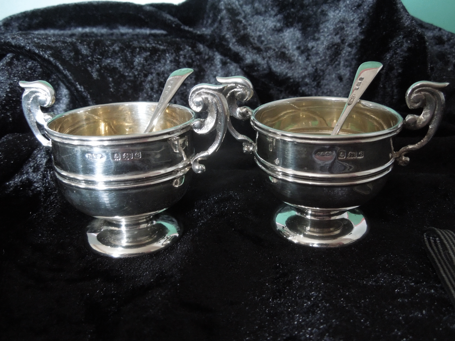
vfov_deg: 40.7
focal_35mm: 35
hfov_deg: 52.6
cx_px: 228
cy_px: 170
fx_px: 460
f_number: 3.7
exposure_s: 1/10
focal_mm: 6.3
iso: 800
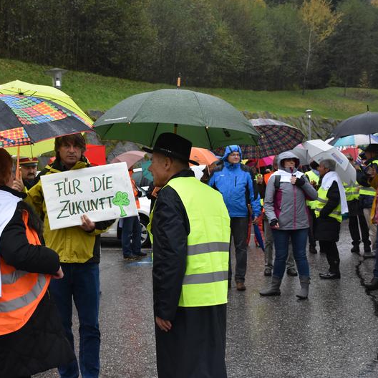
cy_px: 188
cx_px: 96
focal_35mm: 58
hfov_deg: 29.1
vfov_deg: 29.6
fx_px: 717
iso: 800
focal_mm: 30
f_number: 6.3
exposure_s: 1/125
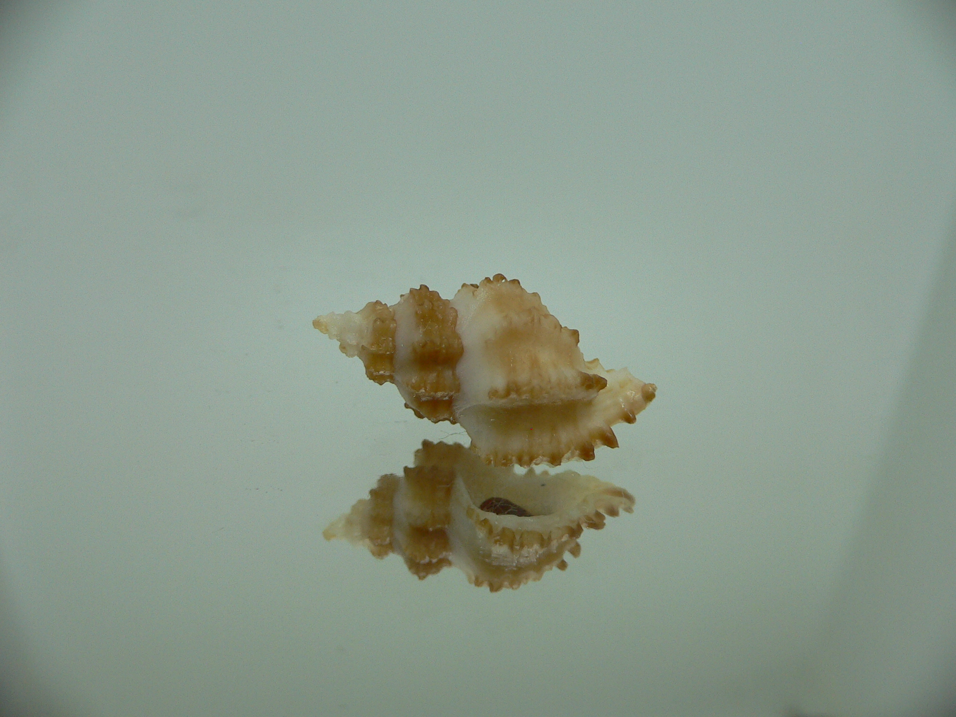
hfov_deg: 52.6
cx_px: 478
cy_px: 358
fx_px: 967
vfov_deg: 40.7
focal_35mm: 35
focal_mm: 4.6
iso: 100
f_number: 2.8
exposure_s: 1/60
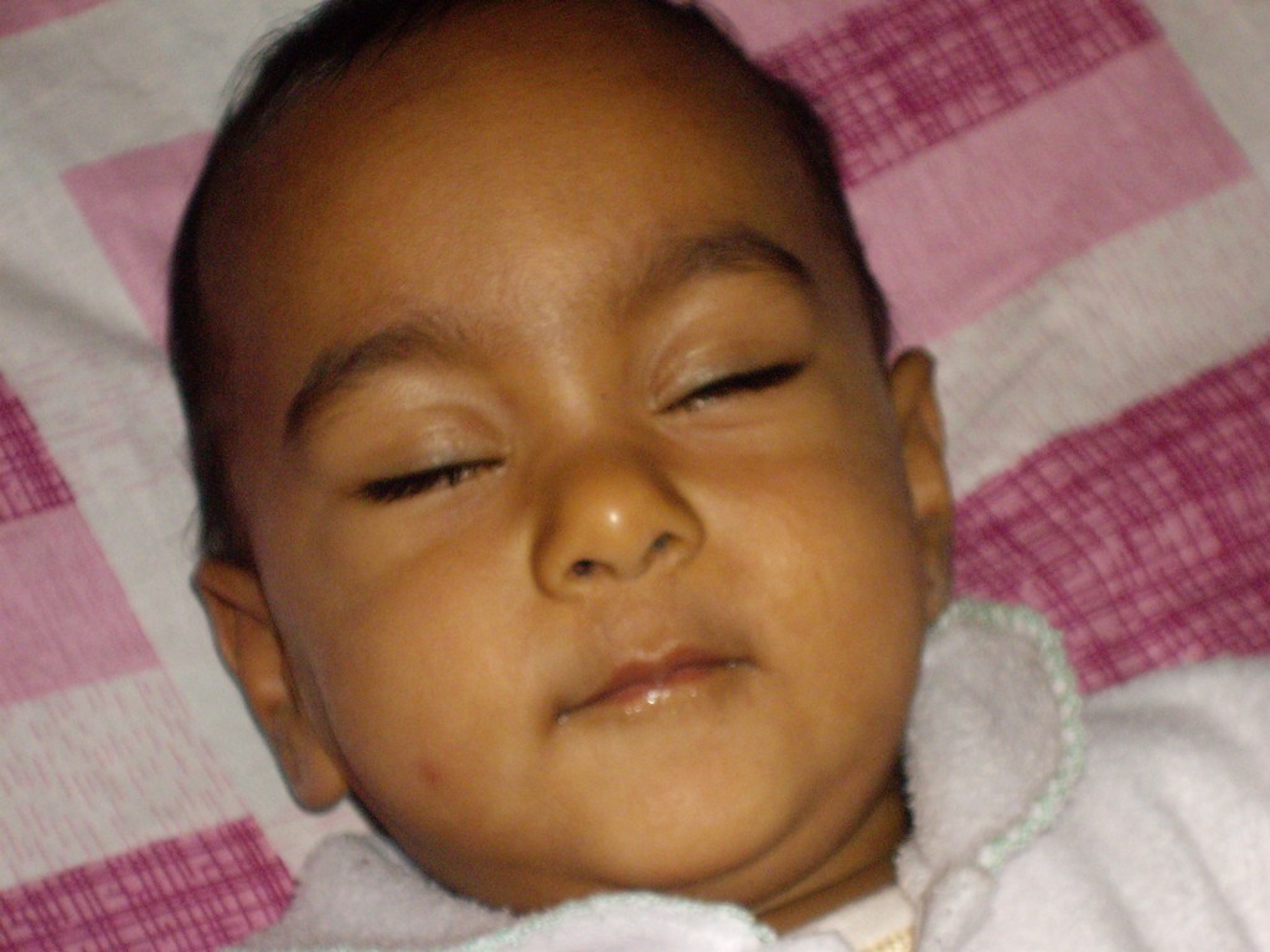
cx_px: 635
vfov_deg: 13.0
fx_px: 4182
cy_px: 476
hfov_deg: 17.3
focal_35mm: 114
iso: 400
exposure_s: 1/125
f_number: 5.2
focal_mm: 18.6
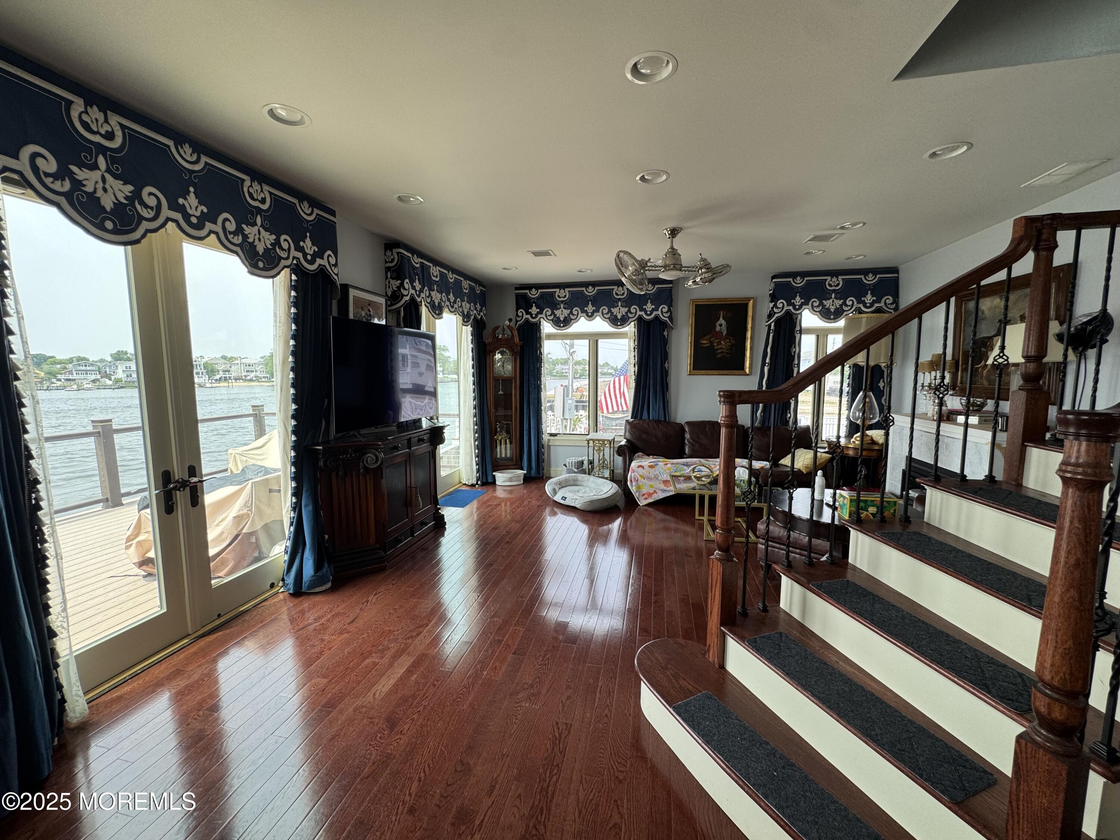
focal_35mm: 14
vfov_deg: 85.7
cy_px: 420
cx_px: 560
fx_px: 453
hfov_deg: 102.1
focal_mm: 2.22
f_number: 2.2
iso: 40
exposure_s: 1/107
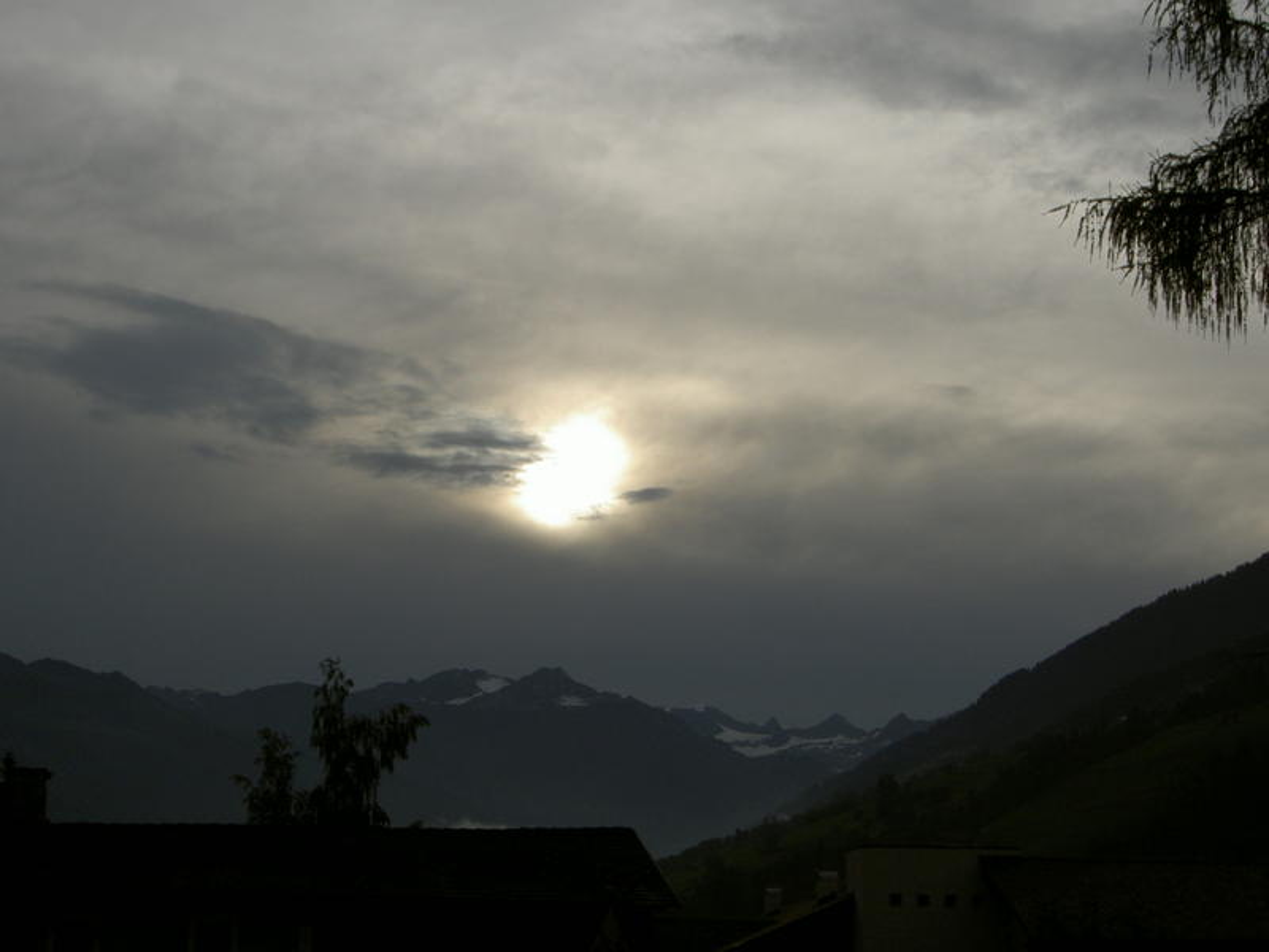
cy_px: 476
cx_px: 634
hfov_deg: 28.2
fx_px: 2529
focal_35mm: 69
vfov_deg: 21.3
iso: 50
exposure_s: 1/1000
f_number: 6.1
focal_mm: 14.2
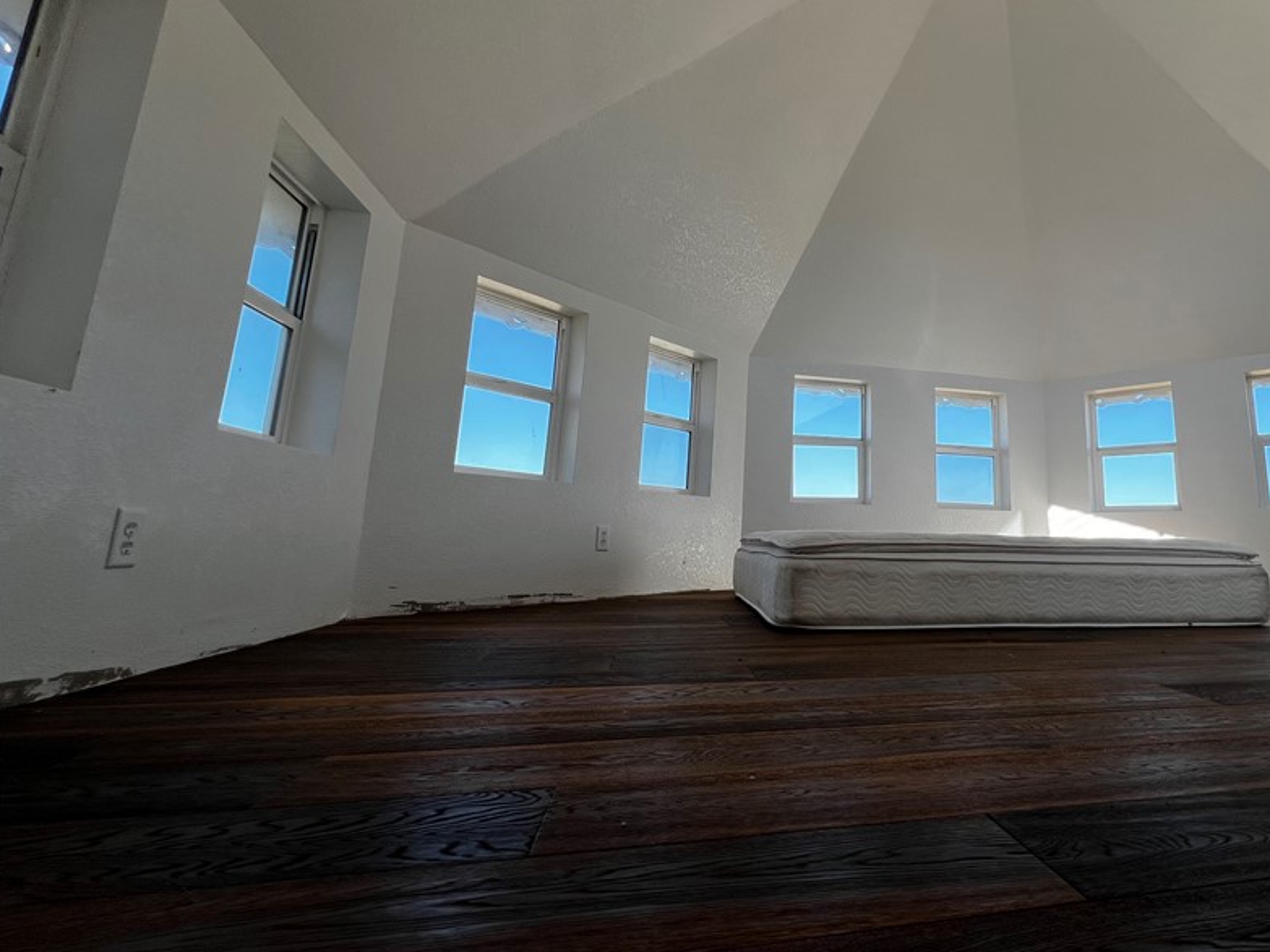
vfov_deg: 74.3
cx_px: 827
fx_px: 624
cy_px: 407
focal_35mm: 17
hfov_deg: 88.4
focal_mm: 1.57
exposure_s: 1/402
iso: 32
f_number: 1.8
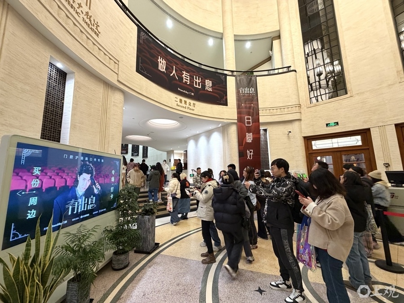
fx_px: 163
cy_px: 152
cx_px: 202
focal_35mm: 14
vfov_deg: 85.7
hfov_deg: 102.1
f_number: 2.2
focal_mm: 2.22
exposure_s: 1/50
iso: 250
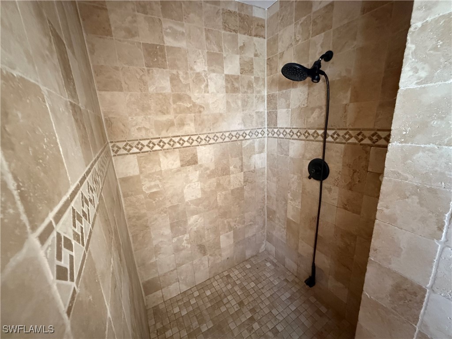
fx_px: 183
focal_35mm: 14
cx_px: 226
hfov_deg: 102.1
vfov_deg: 85.7
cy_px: 170
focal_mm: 2.22
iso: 1000
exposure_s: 1/40
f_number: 2.2
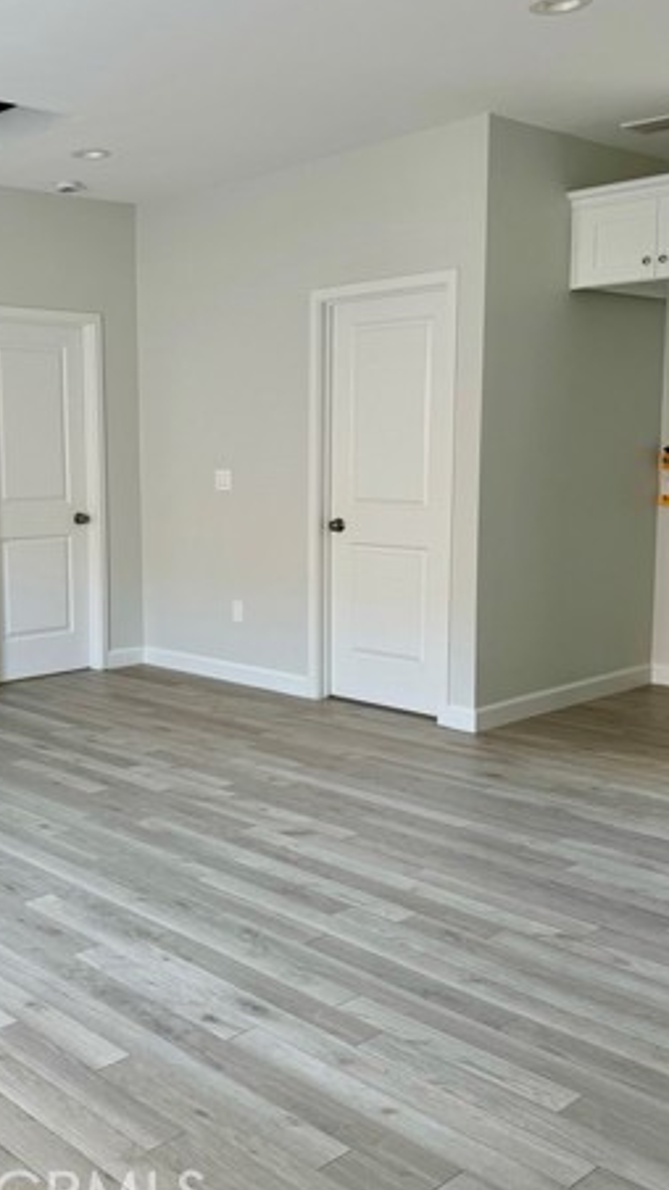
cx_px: 171
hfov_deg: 31.4
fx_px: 1168
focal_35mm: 37
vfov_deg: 54.0
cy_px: 600
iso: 100
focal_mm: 6.76
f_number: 1.78
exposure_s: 1/72
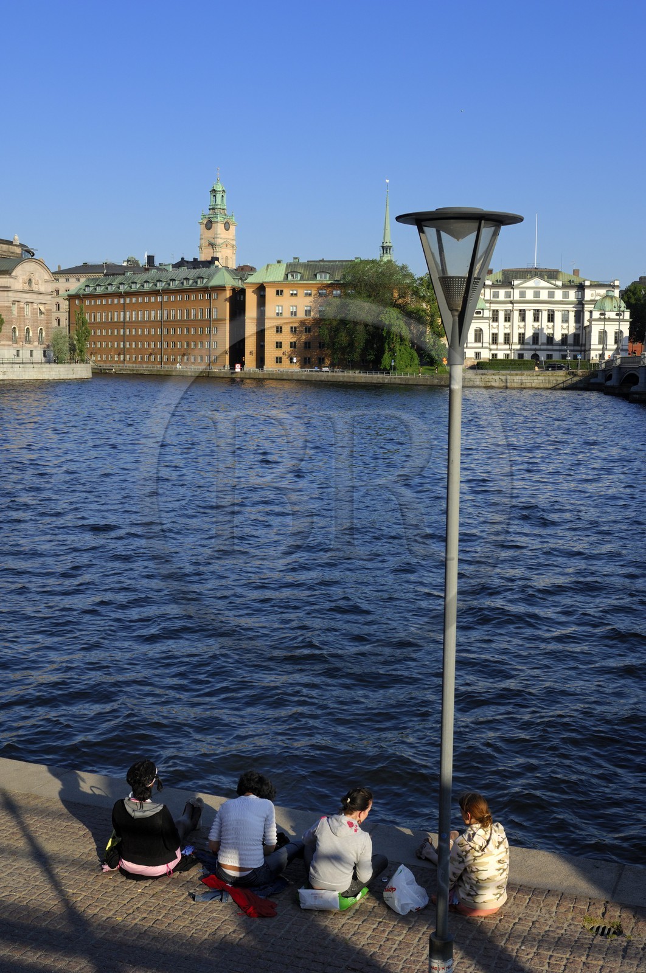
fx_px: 1134
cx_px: 323
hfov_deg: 31.8
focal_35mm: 42
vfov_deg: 46.5
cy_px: 486
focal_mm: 28
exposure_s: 1/200
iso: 100
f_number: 8
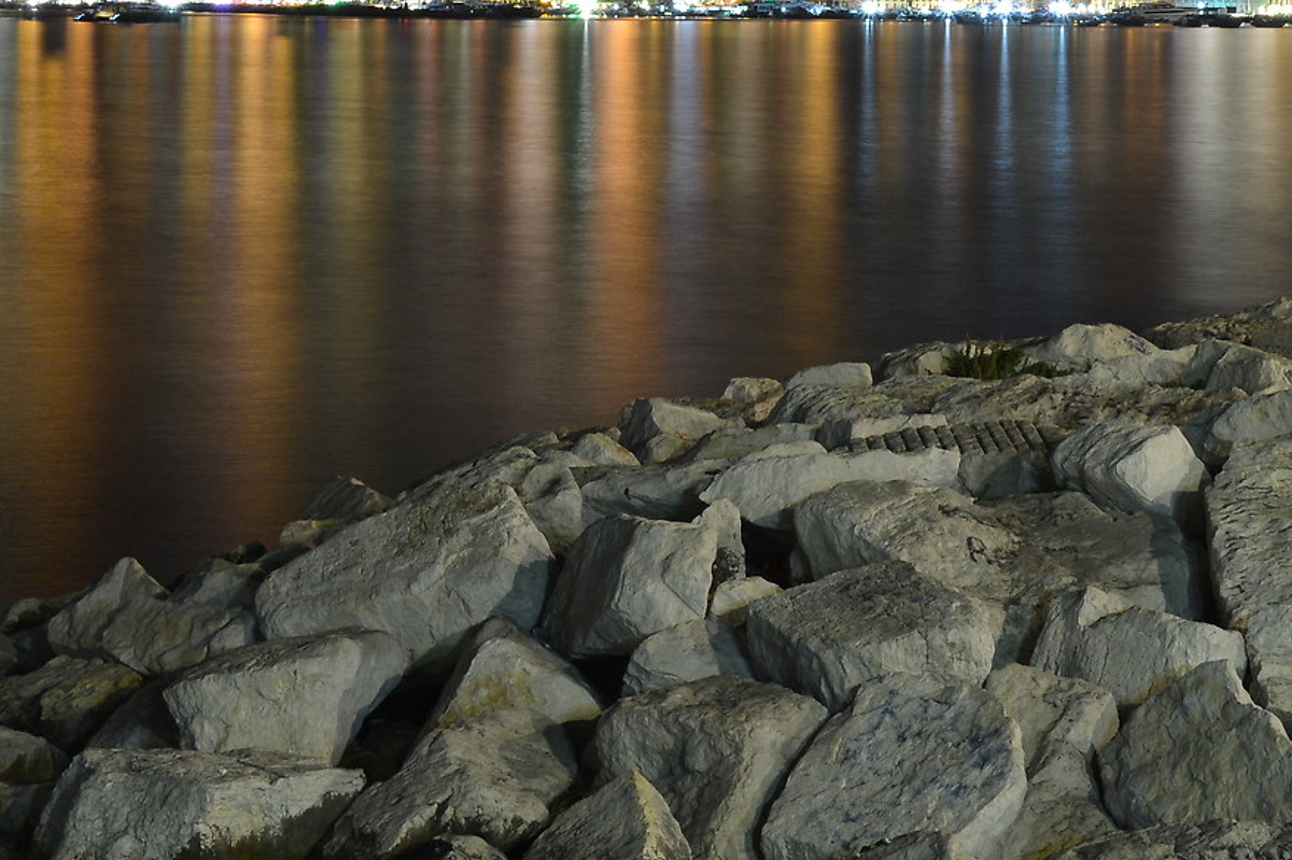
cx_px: 601
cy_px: -102
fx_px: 4125
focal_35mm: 115
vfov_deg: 11.7
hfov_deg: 17.8
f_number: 11
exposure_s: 30
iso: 100
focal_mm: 28
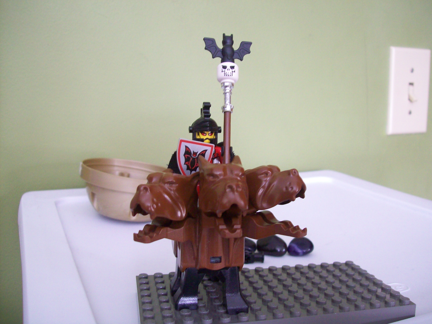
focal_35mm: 36
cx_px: 216
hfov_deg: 51.4
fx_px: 449
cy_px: 162
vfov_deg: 39.7
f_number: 2.7
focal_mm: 6
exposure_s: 1/11.5
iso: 160
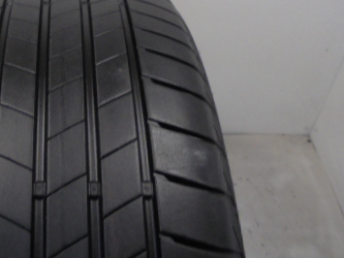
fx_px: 497
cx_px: 50
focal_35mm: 50
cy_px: 18
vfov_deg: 27.9
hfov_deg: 36.3
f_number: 3.5
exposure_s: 1/30
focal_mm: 4.6
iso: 100
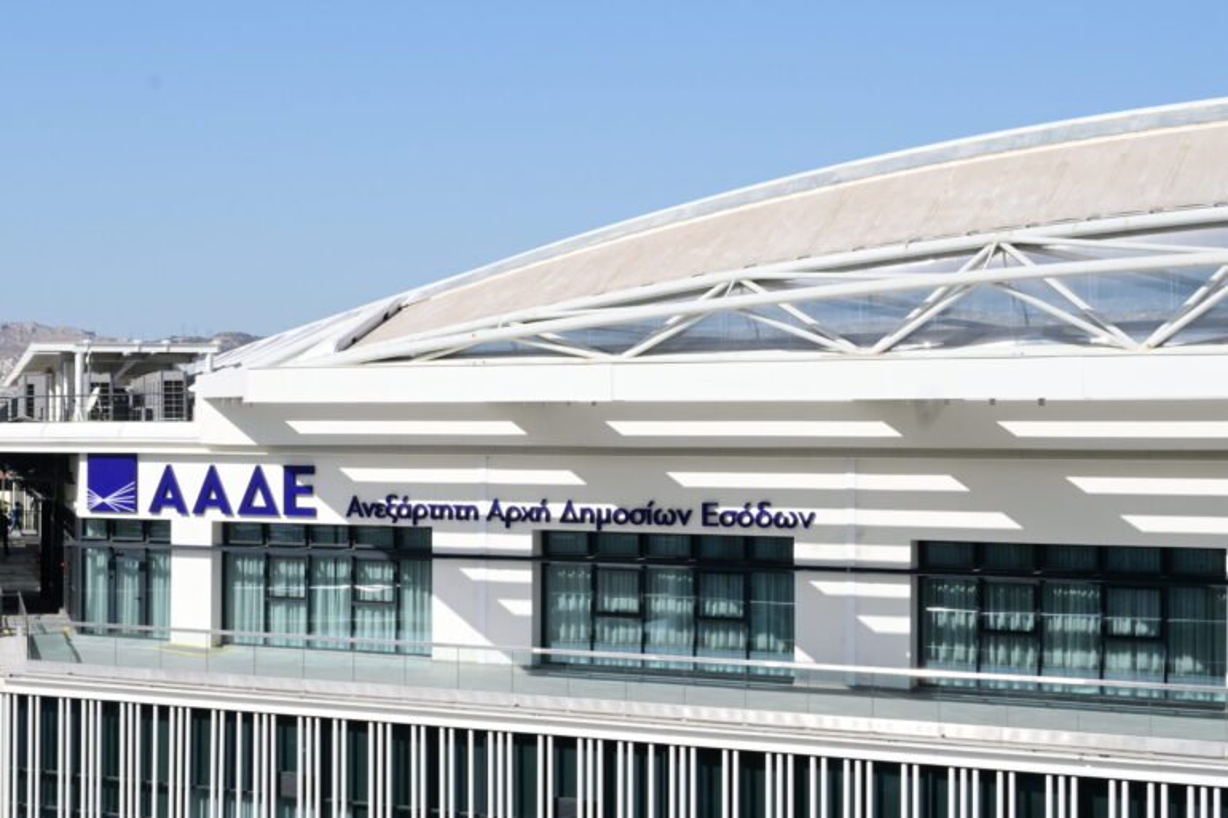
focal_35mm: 35
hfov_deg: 54.4
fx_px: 1194
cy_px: 409
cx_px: 614
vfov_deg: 37.8
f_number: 13
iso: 400
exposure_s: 1/500
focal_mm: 35
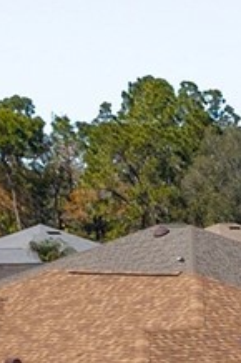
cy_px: 596
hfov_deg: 6.7
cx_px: 756
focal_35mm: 183
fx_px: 1840
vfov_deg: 10.7
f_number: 1.8
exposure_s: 1/6000
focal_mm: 8.67
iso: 140
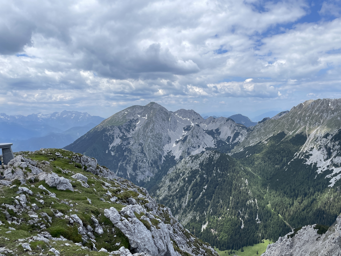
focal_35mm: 26
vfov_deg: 53.1
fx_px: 256
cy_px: 128
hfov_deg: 67.3
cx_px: 170
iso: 32
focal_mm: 4.2
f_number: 1.6
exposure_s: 1/4464
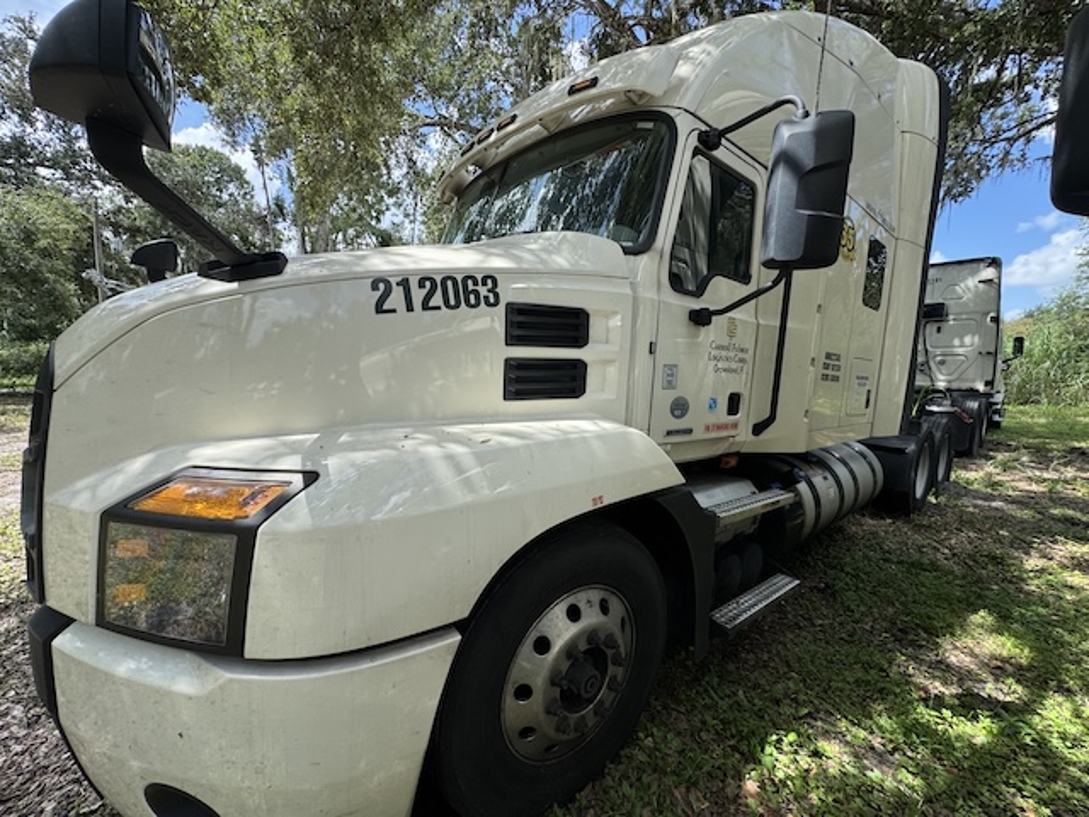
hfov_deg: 102.1
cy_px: 408
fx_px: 440
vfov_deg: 85.7
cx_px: 544
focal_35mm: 14
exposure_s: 1/482
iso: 40
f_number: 2.2
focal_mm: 2.22
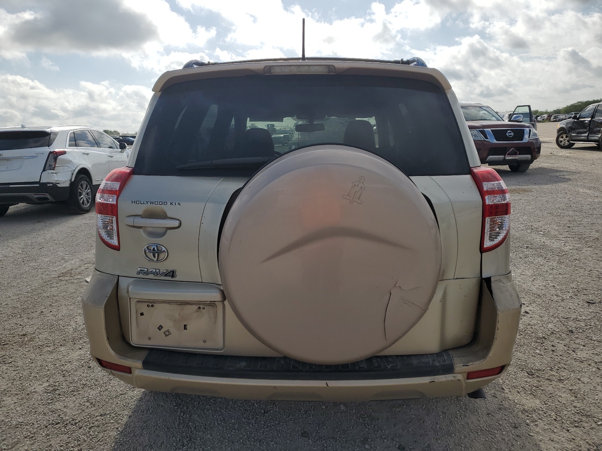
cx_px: 301
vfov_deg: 53.1
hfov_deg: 67.3
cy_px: 226
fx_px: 452
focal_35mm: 26
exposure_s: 1/10000
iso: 50
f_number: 1.5
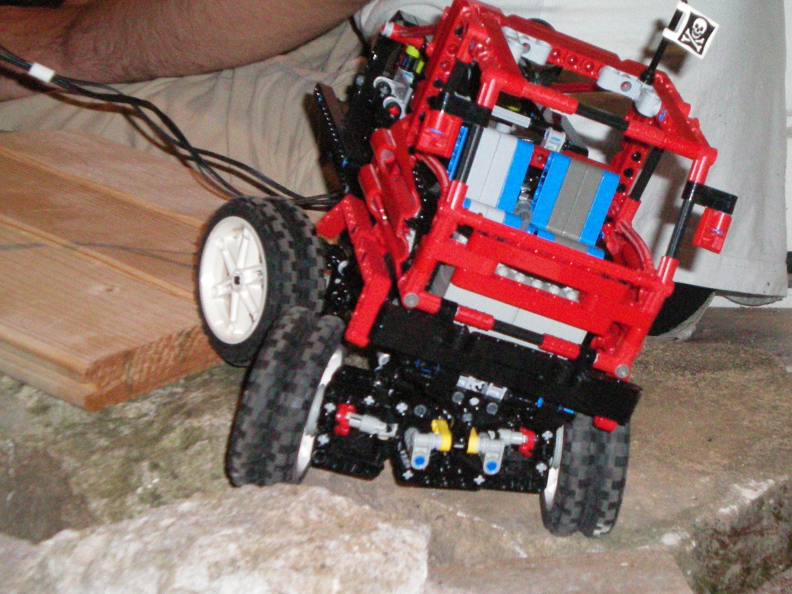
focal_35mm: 103
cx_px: 520
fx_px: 2357
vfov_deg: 14.4
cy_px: 333
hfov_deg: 19.0
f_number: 4.6
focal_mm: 12.3
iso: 400
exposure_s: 1/80
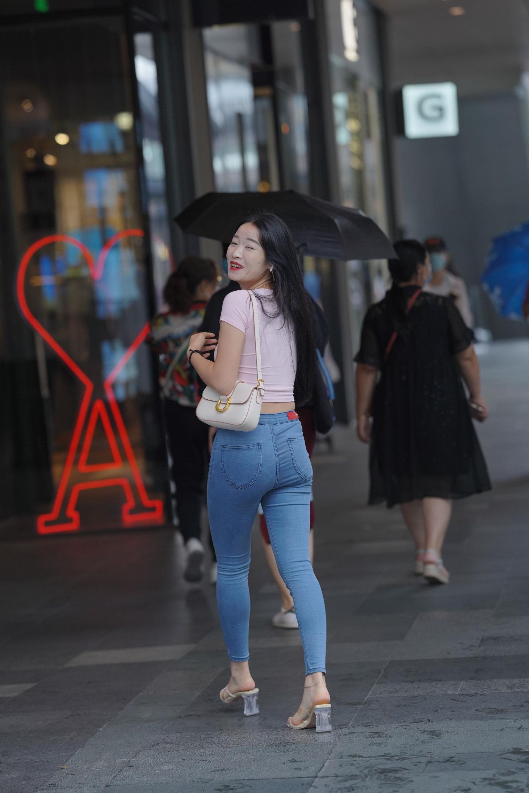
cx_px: 264
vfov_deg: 15.2
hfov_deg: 10.2
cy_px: 396
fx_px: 2975
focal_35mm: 135
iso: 500
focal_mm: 135
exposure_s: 1/800
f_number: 2.8
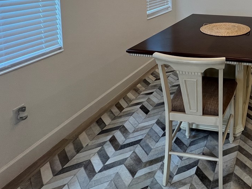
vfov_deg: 41.5
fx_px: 211
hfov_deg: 52.0
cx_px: 240
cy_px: -3
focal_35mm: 29
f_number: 1.8
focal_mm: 1.57
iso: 125
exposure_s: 1/120
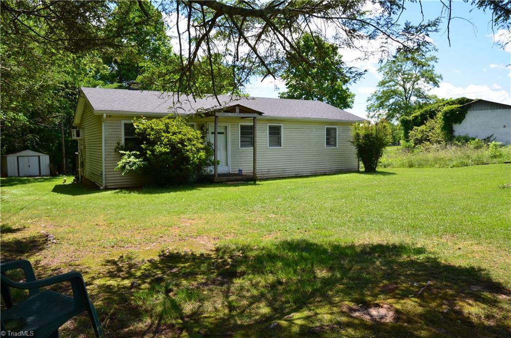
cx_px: 256
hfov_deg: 70.6
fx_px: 361
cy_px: 169
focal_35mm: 26
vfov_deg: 50.2
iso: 200
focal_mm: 17
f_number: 11
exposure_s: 1/125
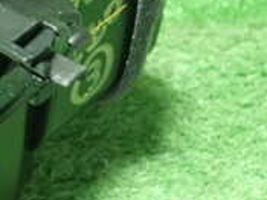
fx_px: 794
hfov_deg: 17.6
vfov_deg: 14.2
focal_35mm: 103
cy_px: 27
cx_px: -104
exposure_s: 1/60
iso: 800
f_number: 2.3
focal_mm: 5.5
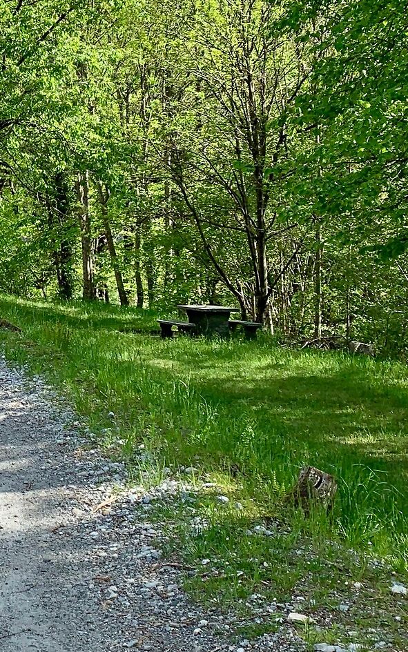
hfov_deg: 17.3
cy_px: 194
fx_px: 1245
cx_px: -152
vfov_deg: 29.1
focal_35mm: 70
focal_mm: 4.25
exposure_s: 1/981
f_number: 1.8
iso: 25
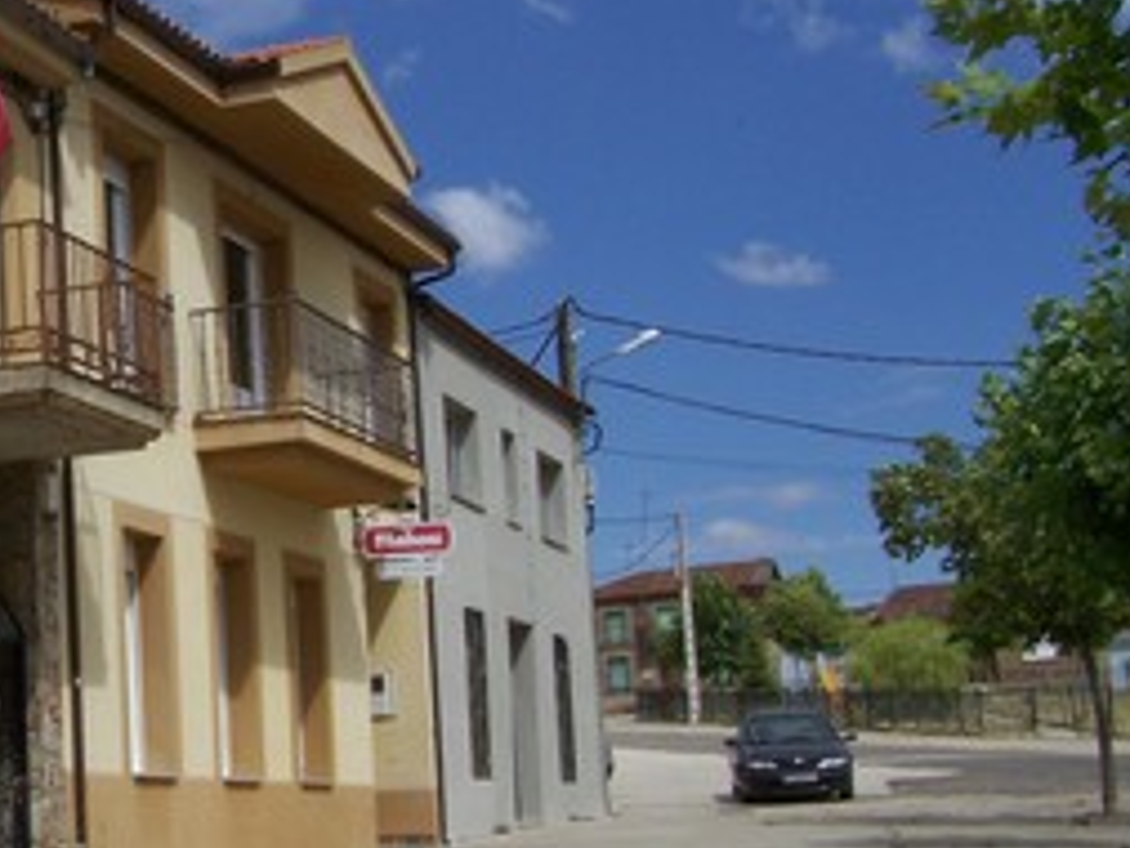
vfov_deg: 19.7
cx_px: 67
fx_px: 2449
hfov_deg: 25.0
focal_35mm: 75
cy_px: 408
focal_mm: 6.3
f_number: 5.6
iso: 64
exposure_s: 1/500
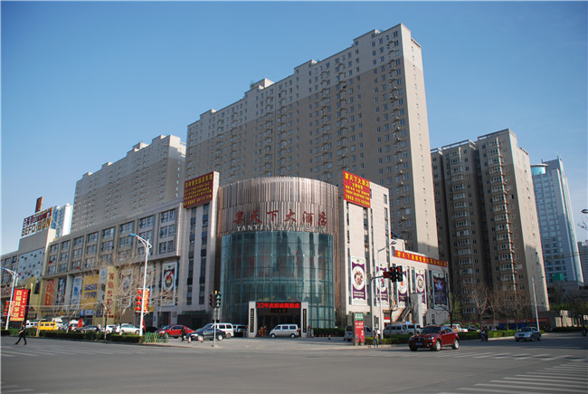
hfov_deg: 61.9
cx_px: 294
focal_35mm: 30
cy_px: 197
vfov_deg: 43.7
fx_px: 491
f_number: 4
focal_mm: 20
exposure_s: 1/500
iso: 100
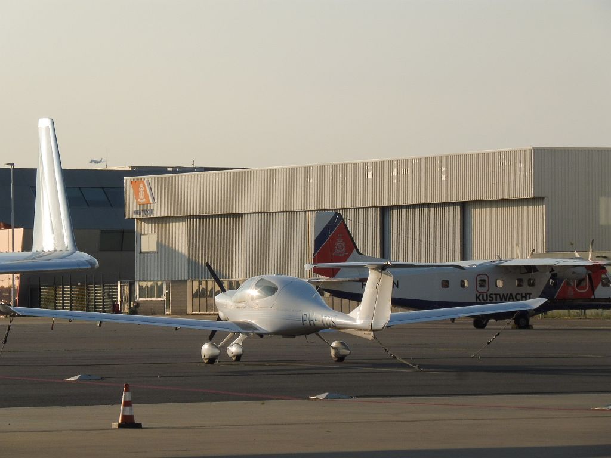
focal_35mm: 214
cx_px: 306
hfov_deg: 9.2
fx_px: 3777
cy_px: 229
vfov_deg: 6.9
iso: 100
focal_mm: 38.2
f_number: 7.1
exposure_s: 1/400
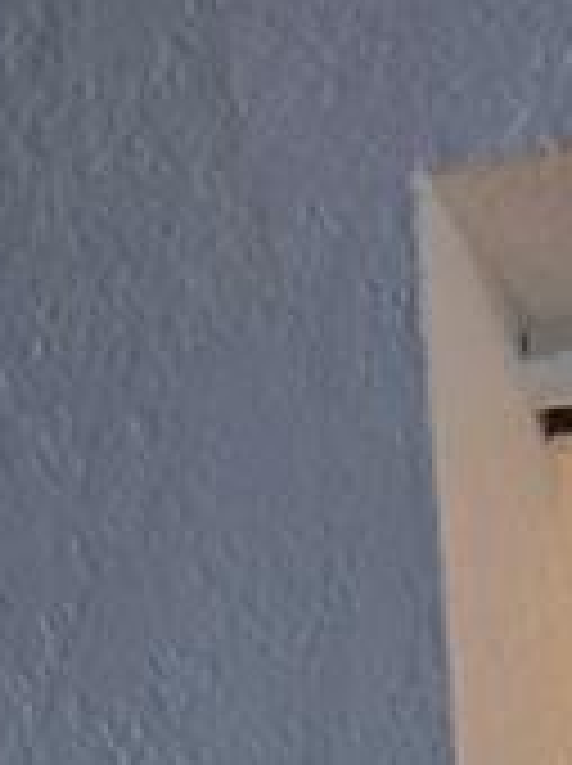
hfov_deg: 12.9
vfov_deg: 10.5
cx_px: 1306
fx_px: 2032
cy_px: 2475
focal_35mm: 92
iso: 200
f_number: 2.2
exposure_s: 1/120
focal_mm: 2.2
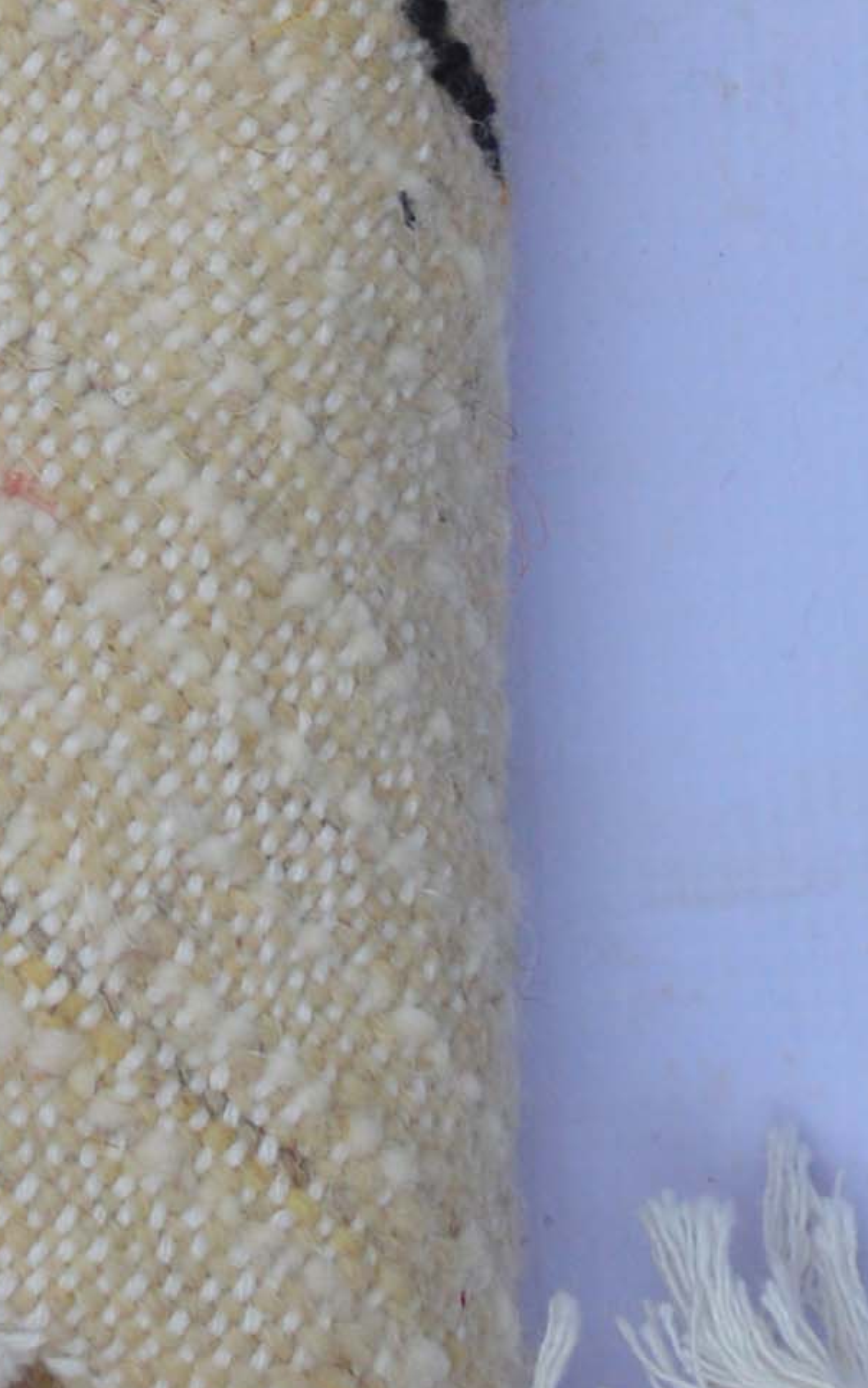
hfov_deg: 5.5
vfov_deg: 8.7
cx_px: -1241
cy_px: -1340
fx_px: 8666
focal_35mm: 229
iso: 100
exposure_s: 1/250
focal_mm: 24
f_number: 8
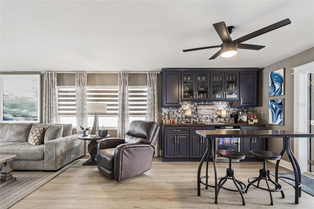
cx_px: 157
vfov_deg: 77.3
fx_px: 131
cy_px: 104
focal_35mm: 15
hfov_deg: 100.4
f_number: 7.1
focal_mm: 10
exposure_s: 1/8
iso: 100
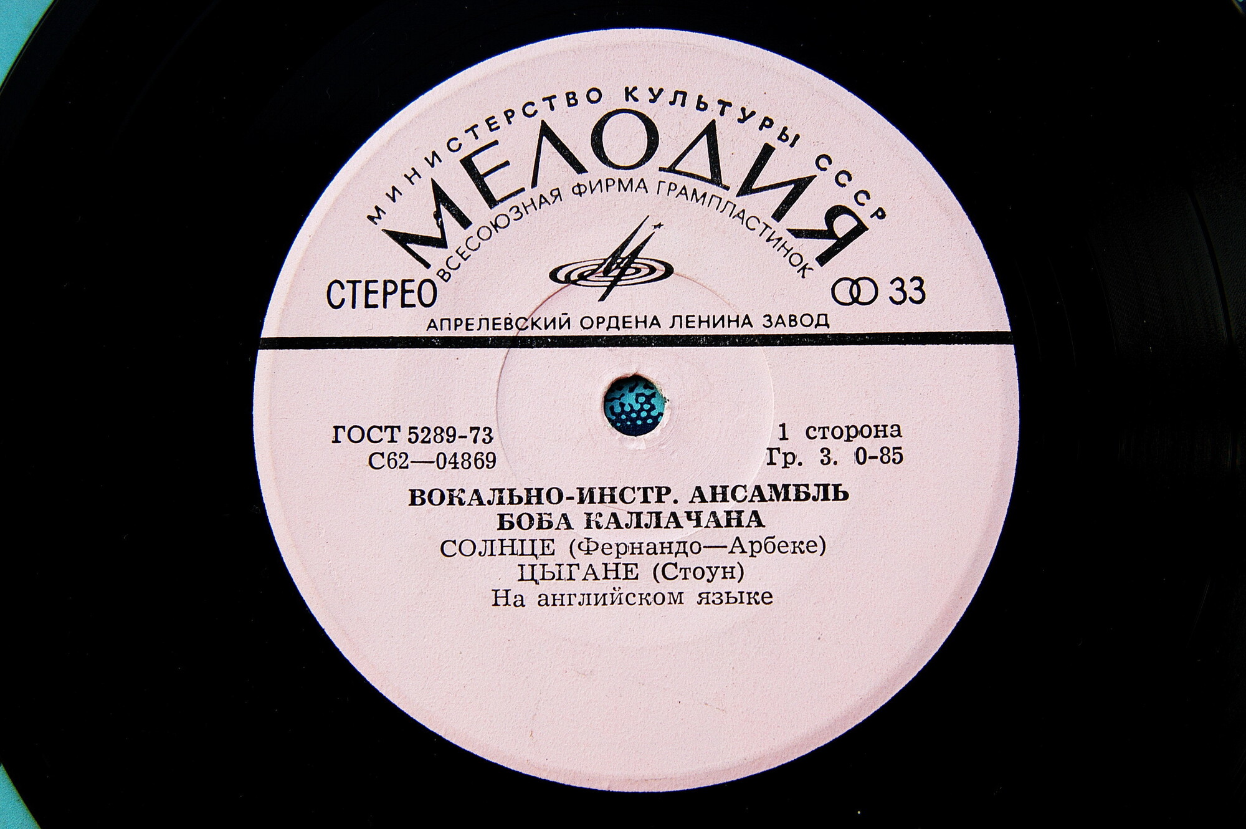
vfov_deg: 25.7
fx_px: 1816
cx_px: 623
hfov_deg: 37.9
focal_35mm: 52
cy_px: 414
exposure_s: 1/100
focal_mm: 35
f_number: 5
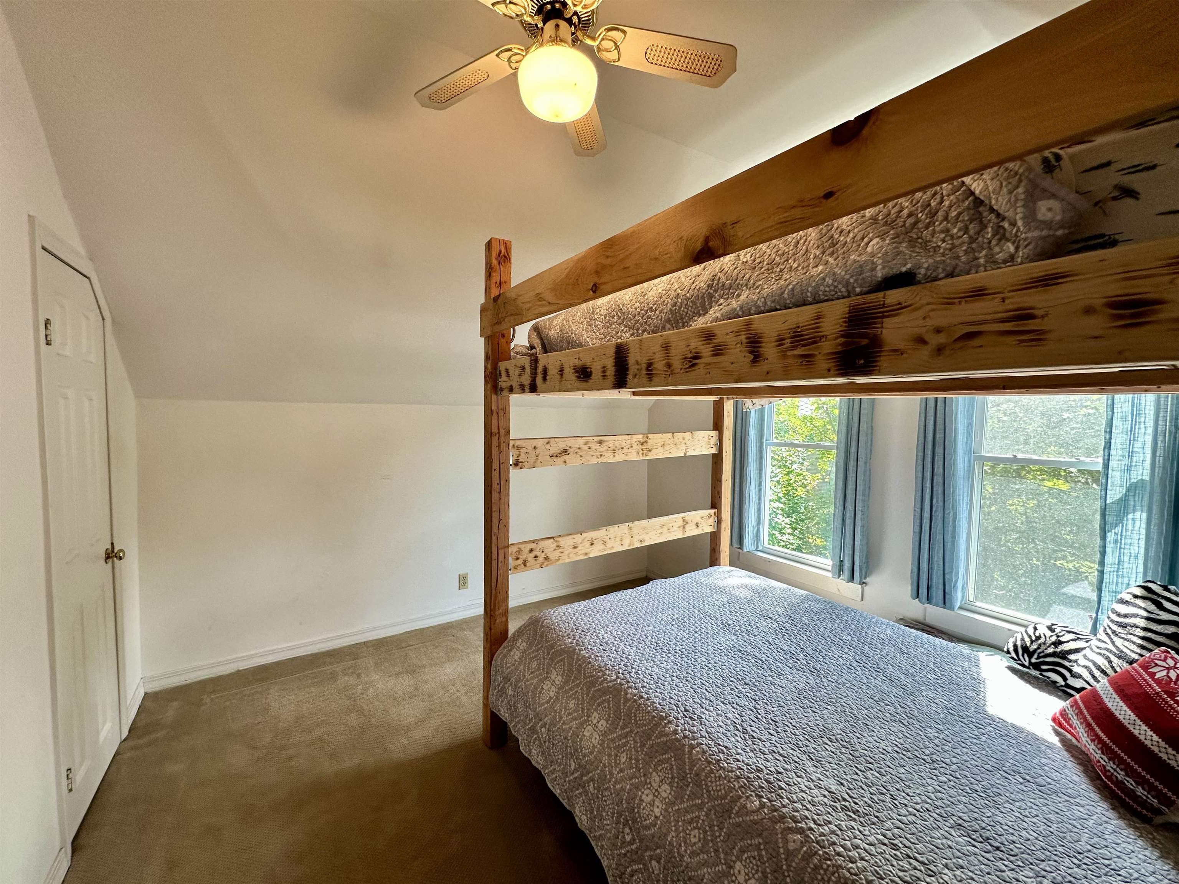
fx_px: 477
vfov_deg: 85.7
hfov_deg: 102.1
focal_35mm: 14
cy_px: 442
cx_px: 590
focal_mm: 2.22
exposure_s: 1/120
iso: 125
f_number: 2.2
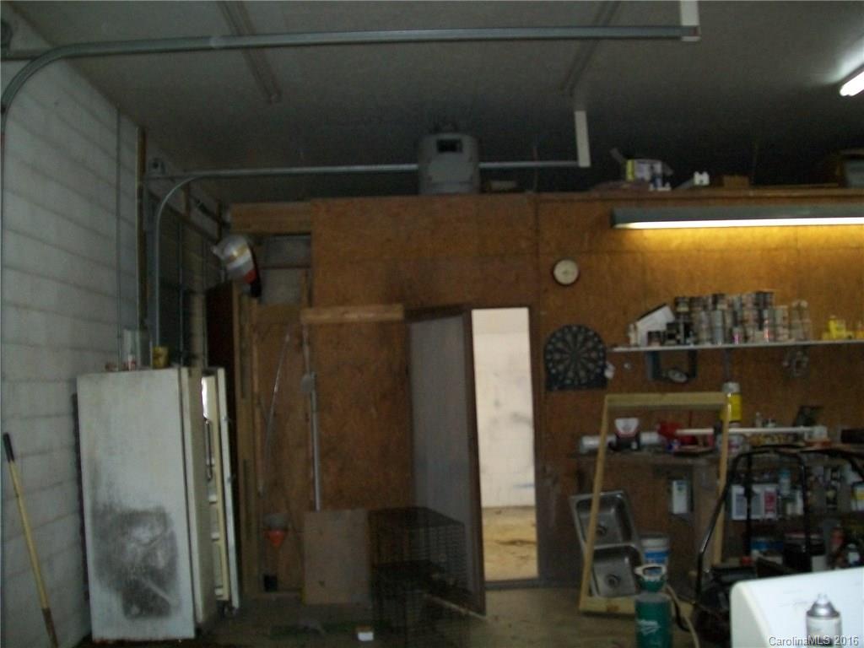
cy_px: 324
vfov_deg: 39.7
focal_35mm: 36
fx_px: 899
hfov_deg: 51.4
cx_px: 432
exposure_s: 1/60
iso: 160
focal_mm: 6
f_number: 2.7
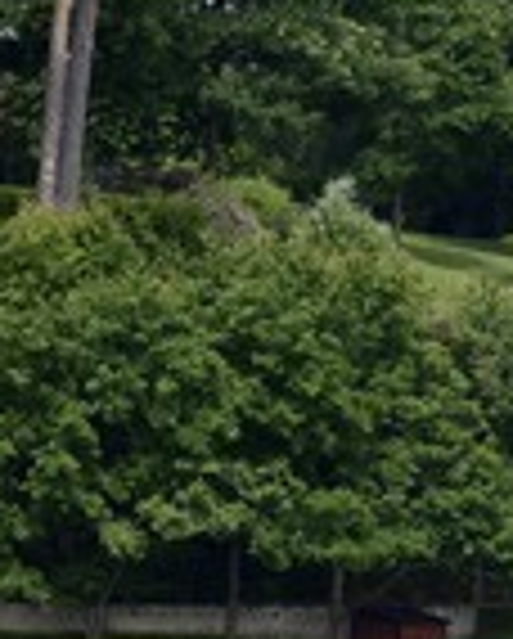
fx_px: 8939
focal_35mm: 472
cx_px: -364
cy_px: 374
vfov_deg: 4.1
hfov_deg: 3.3
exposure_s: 1/320
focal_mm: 170
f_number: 8
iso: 200
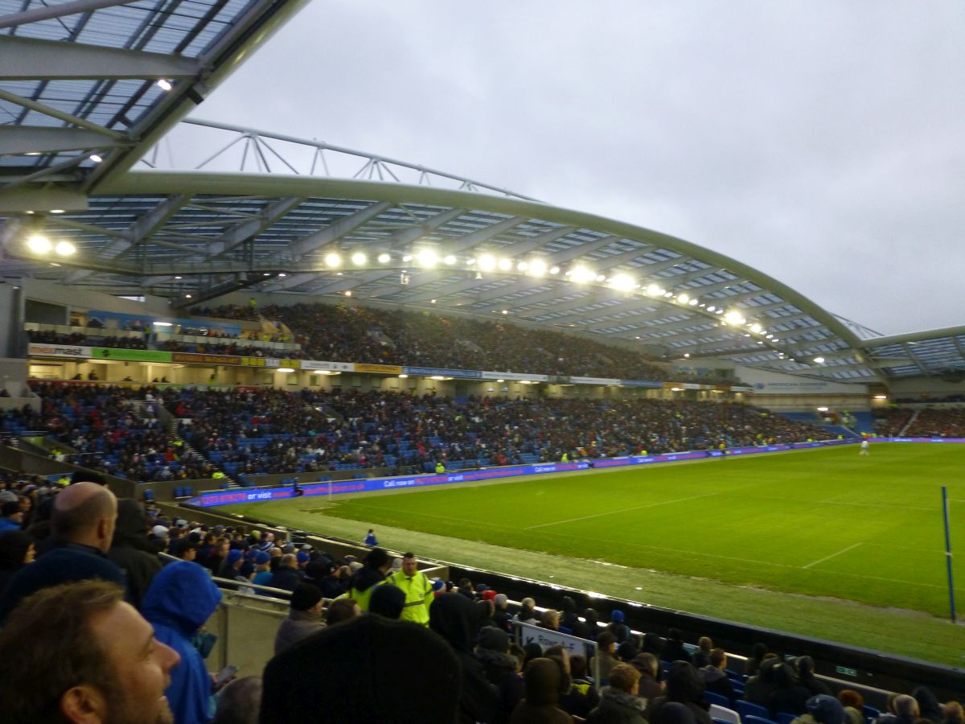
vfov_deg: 56.8
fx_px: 669
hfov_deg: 71.6
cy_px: 362
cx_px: 482
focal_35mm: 24
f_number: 3.3
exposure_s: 1/60
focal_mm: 4.3
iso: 320
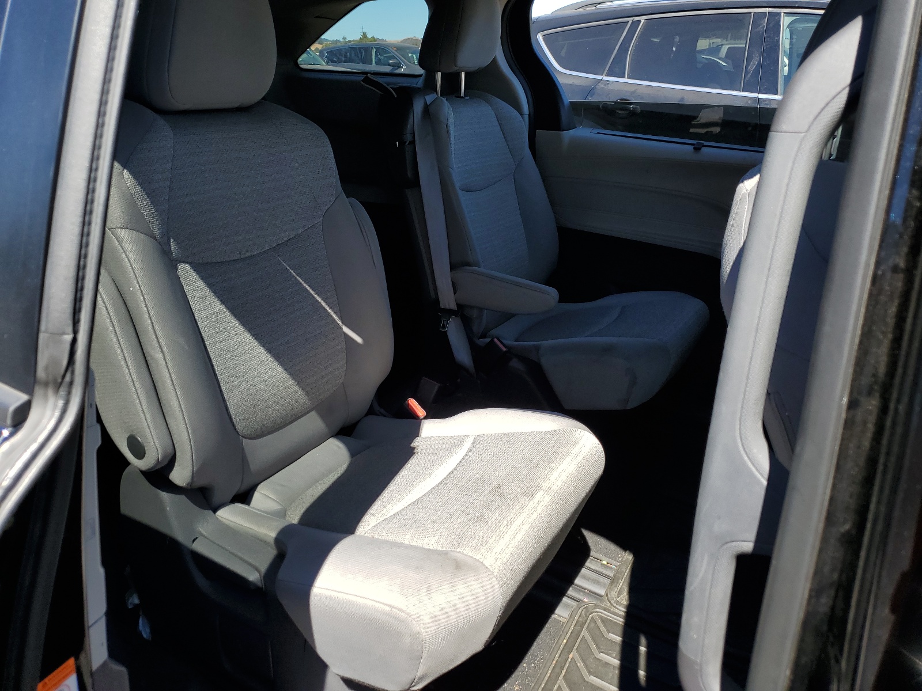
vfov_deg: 53.1
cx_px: 461
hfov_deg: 67.3
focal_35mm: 26
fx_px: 693
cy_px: 346
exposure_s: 1/1111
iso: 50
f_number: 1.5
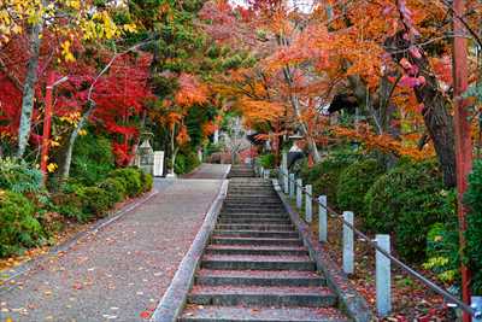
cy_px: 161
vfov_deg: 30.5
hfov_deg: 44.5
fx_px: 589
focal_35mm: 44
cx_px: 241
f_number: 4.5
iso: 160
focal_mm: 44
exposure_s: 1/50
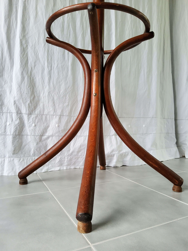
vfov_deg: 67.3
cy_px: 126
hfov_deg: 53.1
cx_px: 94
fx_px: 188
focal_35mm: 26
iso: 320
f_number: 2
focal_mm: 3.08
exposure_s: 1/40
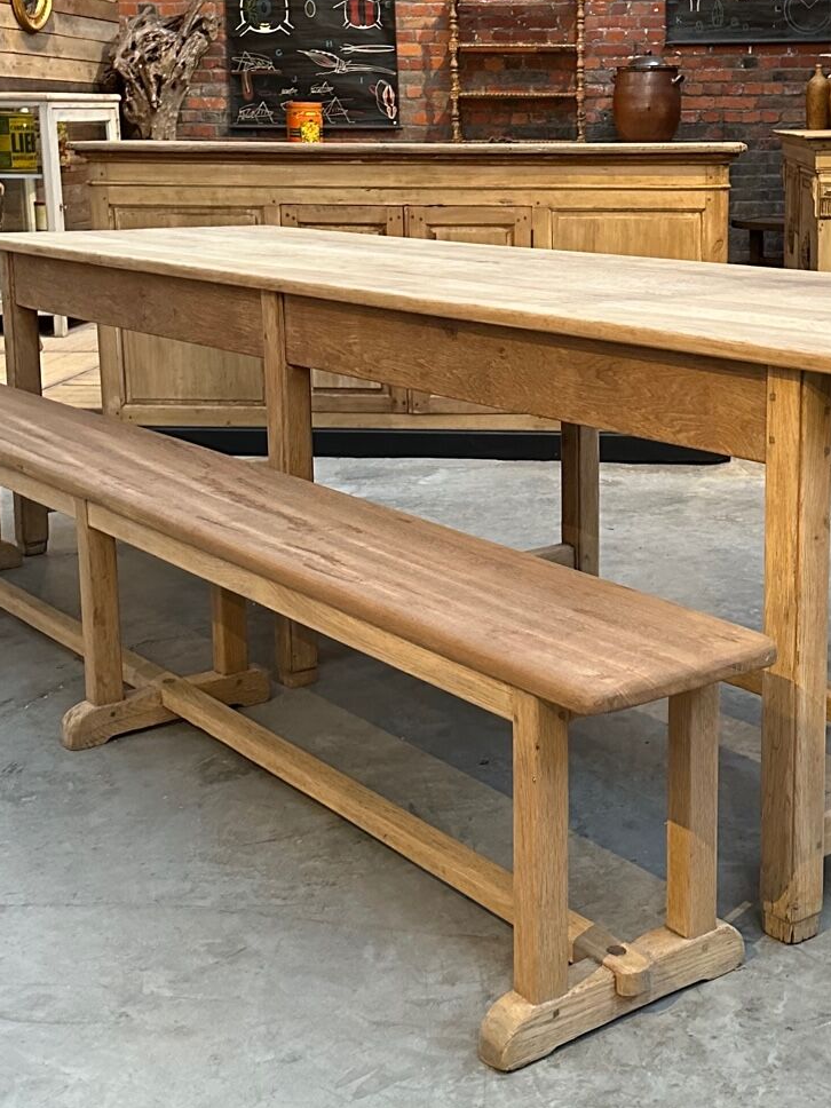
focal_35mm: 50
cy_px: 405
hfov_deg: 28.8
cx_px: 591
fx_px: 1600
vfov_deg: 37.9
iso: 800
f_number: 1.78
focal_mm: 6.86
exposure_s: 1/60
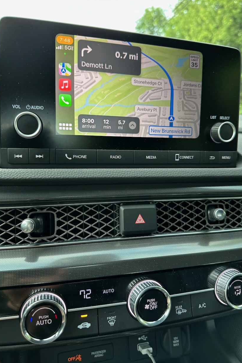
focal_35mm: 26
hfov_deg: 49.5
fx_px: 262
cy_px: 176
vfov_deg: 69.4
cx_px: 130
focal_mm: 6.86
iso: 80
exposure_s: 1/100
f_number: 1.78
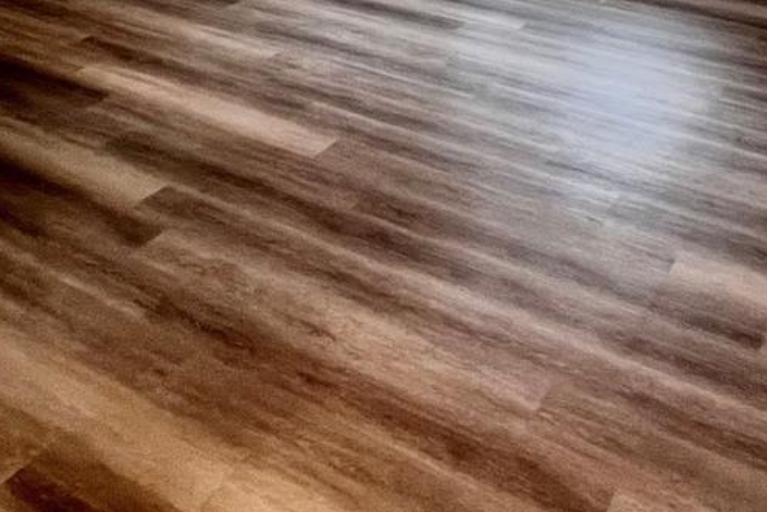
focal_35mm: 42
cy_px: -161
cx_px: 433
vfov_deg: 26.7
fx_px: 895
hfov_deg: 46.3
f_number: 1.8
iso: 200
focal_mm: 1.57
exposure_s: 1/60
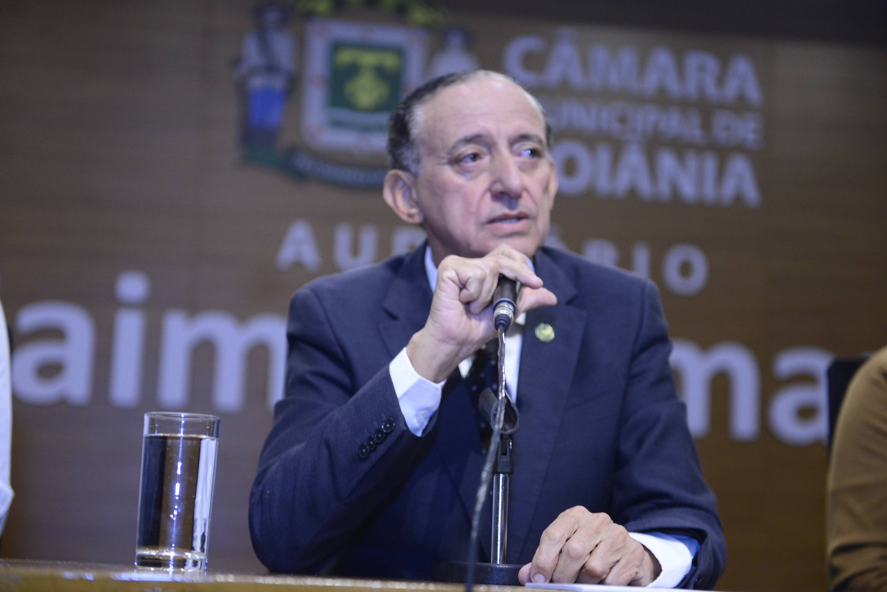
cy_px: 296
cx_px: 444
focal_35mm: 70
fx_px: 1725
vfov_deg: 19.5
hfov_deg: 28.8
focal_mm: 70
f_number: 3.5
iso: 2000
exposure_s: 1/125
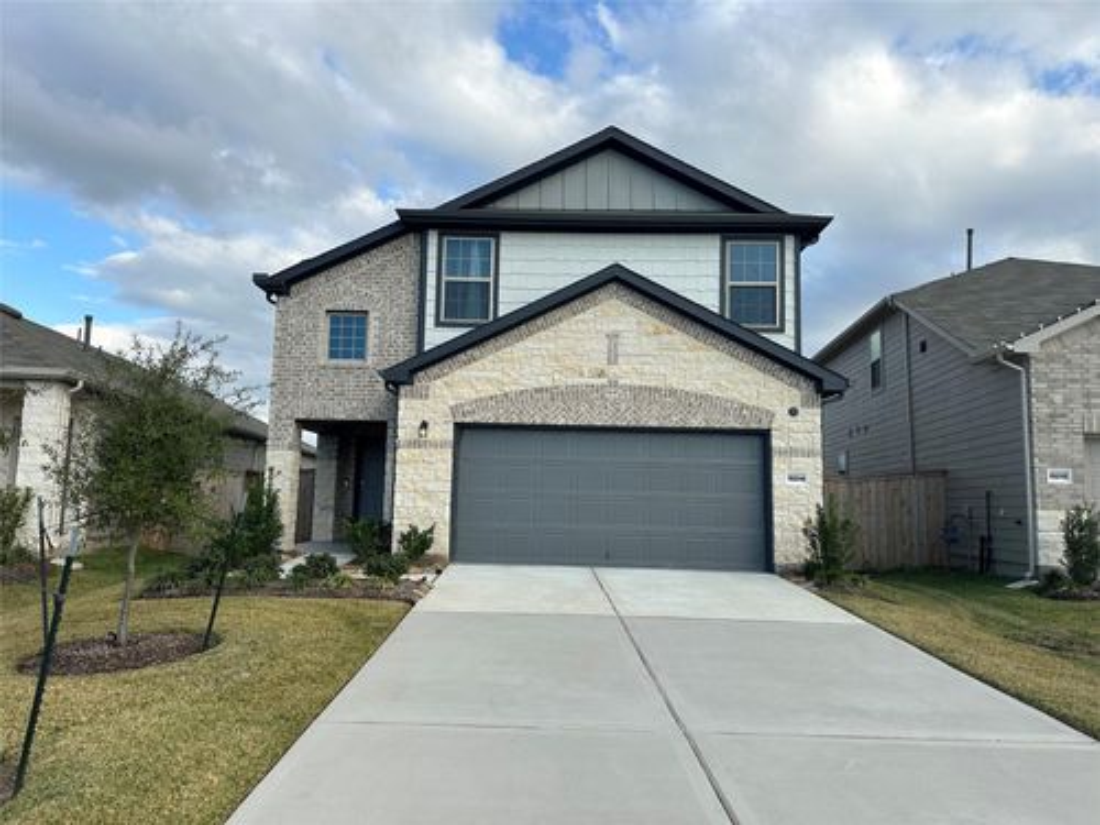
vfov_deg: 56.8
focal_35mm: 24
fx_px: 763
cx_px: 550
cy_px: 412
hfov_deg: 71.6
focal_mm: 6.86
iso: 80
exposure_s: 1/2882
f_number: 1.78
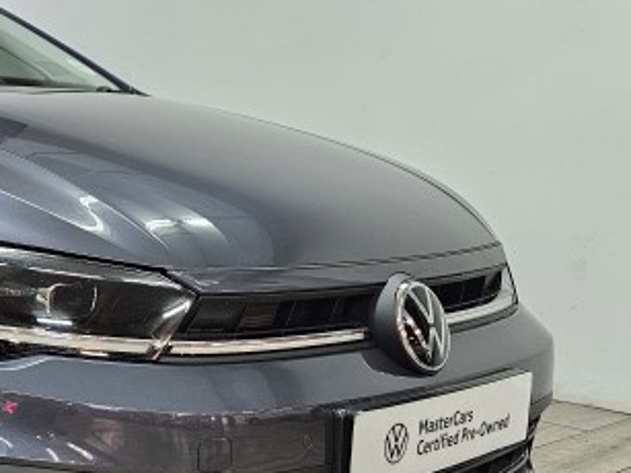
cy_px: 257
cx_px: -140
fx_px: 1093
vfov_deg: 24.4
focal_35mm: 60
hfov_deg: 27.9
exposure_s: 1/100
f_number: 1.7
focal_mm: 6.3
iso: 500
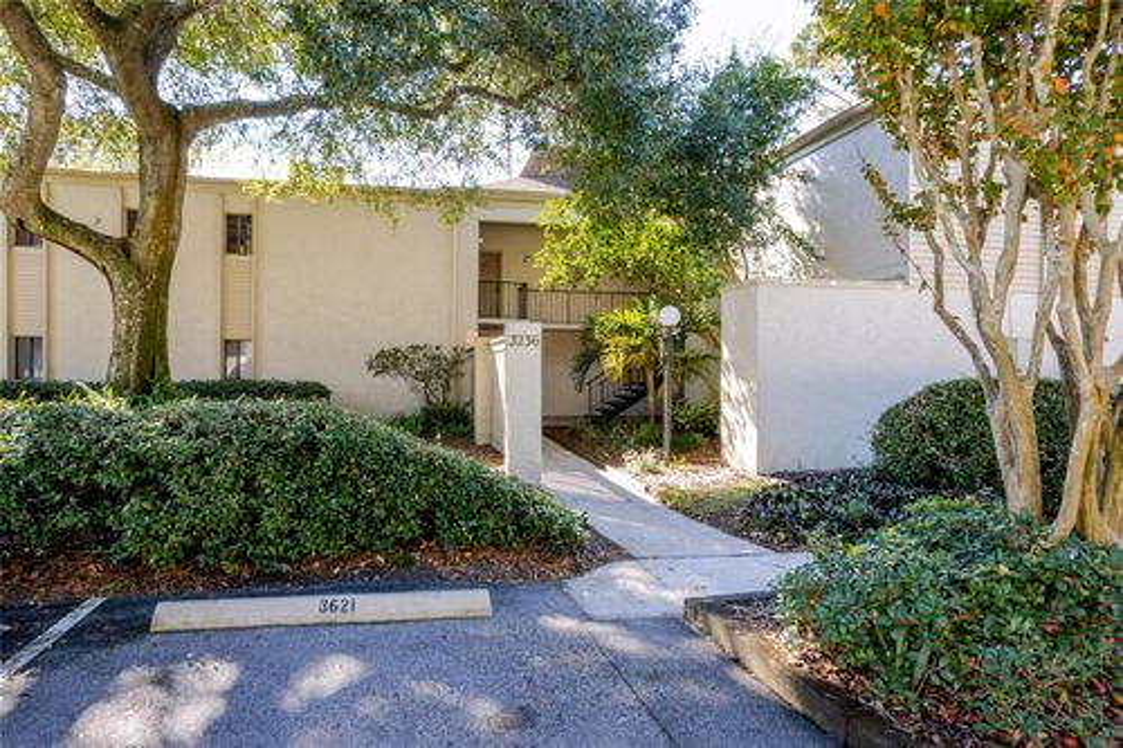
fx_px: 686
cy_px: 374
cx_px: 562
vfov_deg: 57.2
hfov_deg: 78.6
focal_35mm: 22
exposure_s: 1/160
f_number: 2.8
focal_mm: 8.4
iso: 100
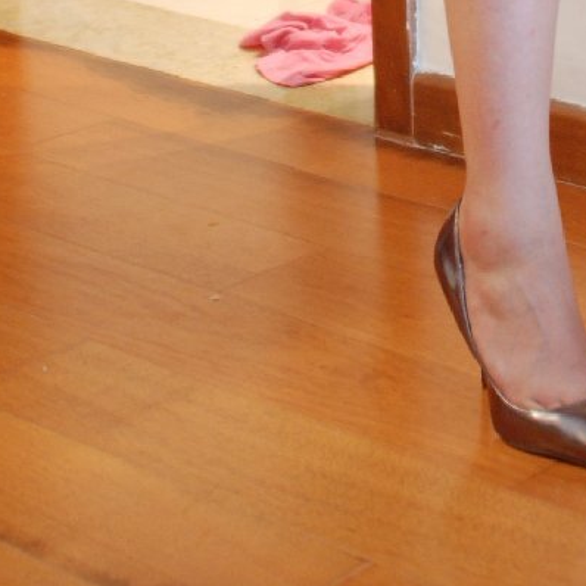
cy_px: -477
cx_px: 664
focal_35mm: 125
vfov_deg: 12.7
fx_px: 2394
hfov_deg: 13.6
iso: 400
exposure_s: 1/5
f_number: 2.8
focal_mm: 26
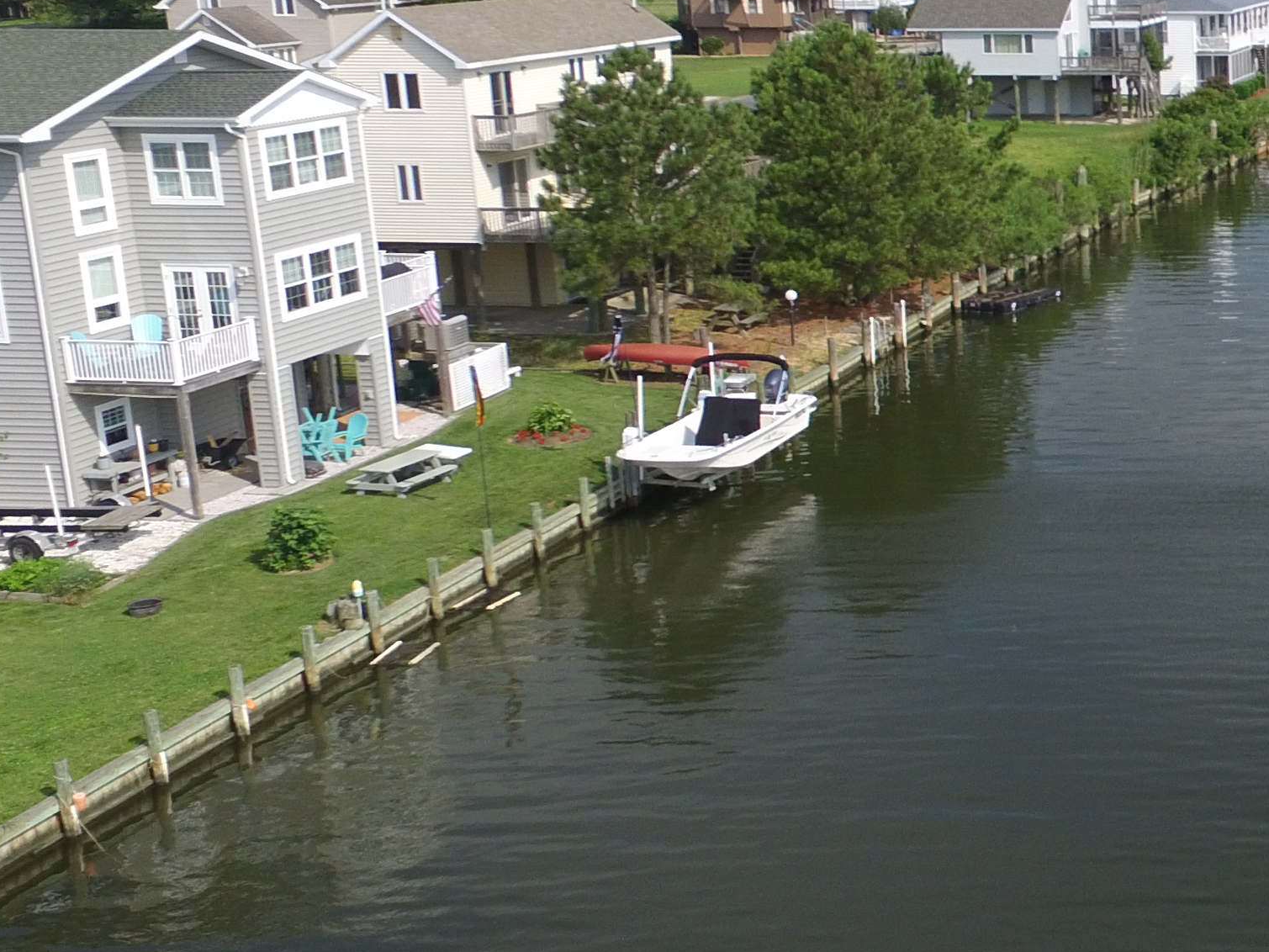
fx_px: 1943
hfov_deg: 31.5
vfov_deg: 27.4
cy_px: 320
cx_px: 1446
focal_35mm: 53
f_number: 2.8
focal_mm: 3.61
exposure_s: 1/1042
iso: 100
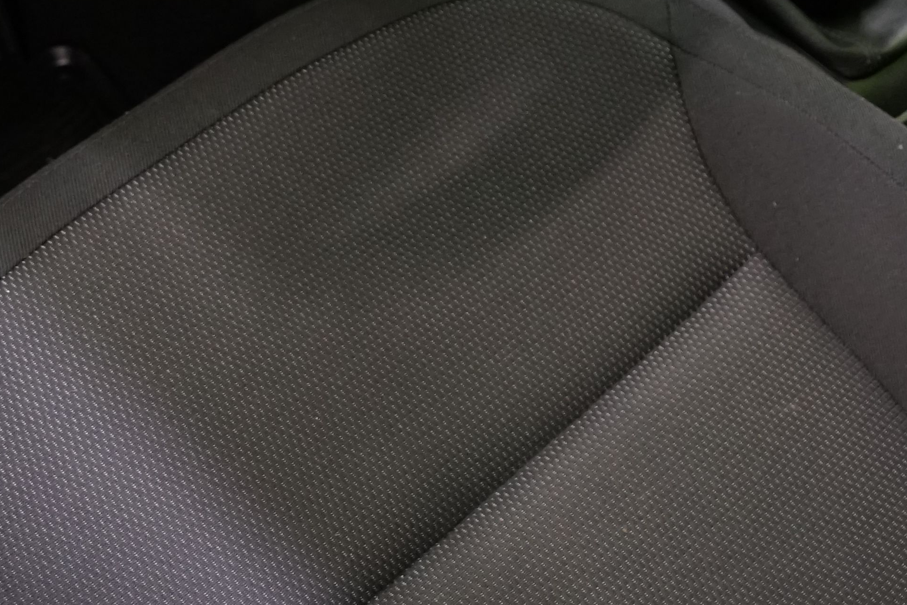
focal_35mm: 94
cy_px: -271
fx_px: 2368
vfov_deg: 13.8
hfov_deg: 21.6
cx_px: 598
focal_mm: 30
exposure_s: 1/20
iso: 2000
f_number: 5
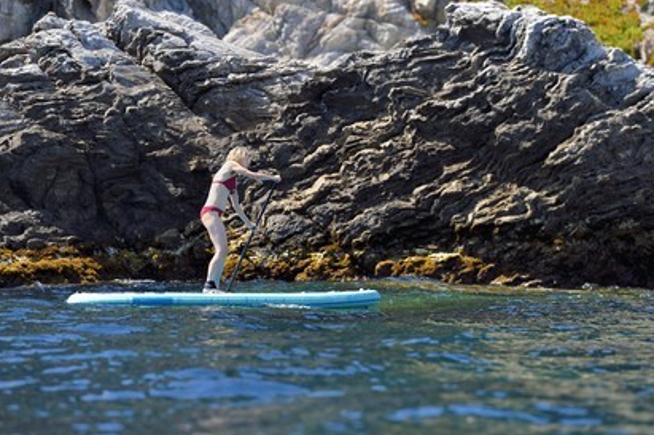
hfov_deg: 10.0
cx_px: 327
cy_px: 214
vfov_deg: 6.7
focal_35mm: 205
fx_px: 3720
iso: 200
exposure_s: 1/640
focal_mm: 200
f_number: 4
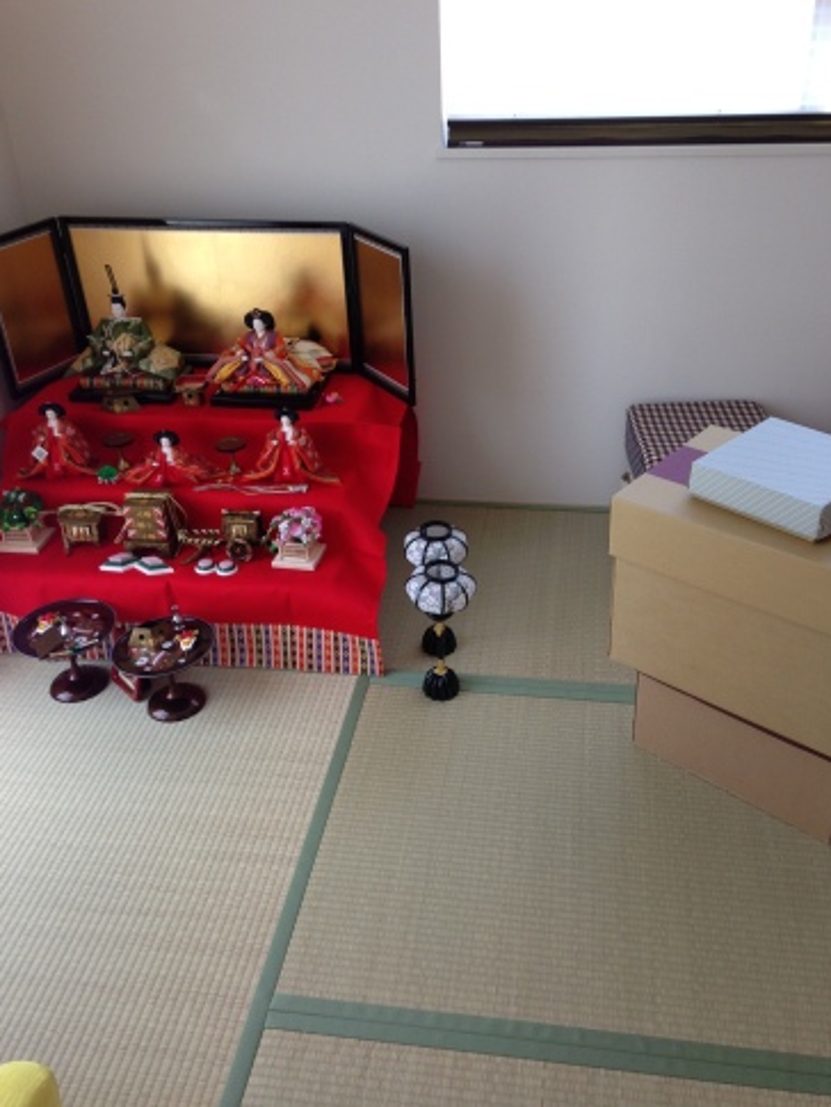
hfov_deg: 41.8
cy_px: 546
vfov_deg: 53.9
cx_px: 426
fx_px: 1088
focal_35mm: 34
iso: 64
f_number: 2.4
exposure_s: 1/40
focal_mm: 4.13
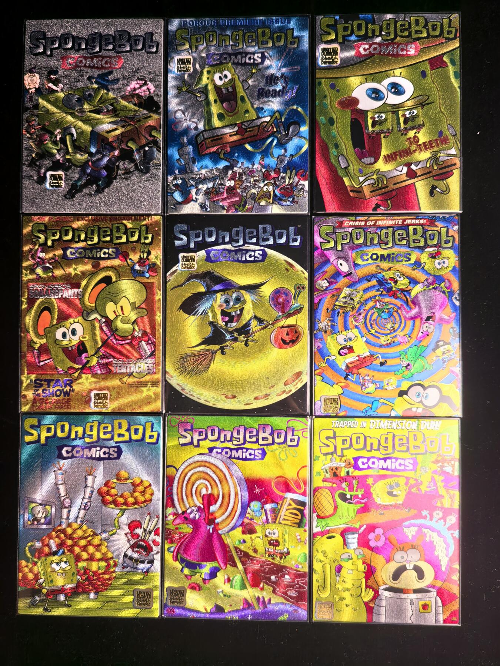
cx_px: 250
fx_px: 520
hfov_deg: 51.4
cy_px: 333
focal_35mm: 27
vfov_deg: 65.3
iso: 50
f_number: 1.8
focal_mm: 5.35
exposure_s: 1/148
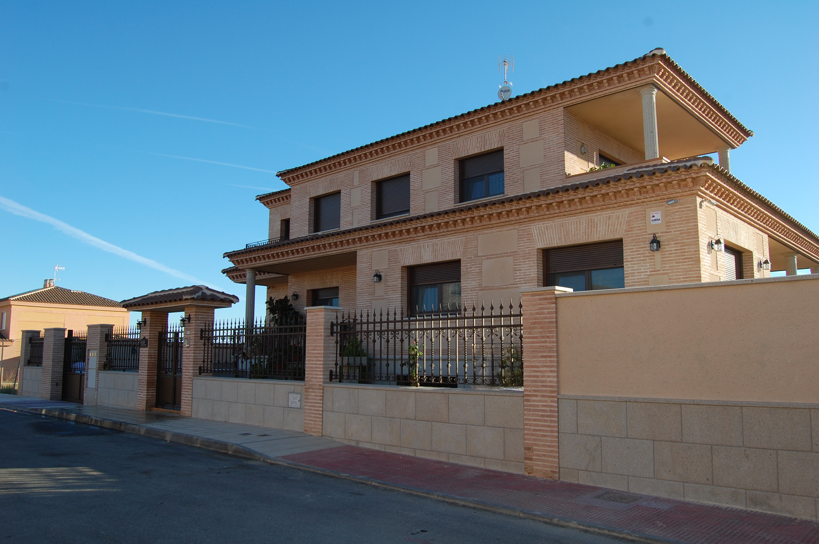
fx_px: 614
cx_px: 410
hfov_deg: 67.4
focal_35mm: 27
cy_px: 272
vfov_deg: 47.8
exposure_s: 1/200
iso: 200
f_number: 7.1
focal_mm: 18
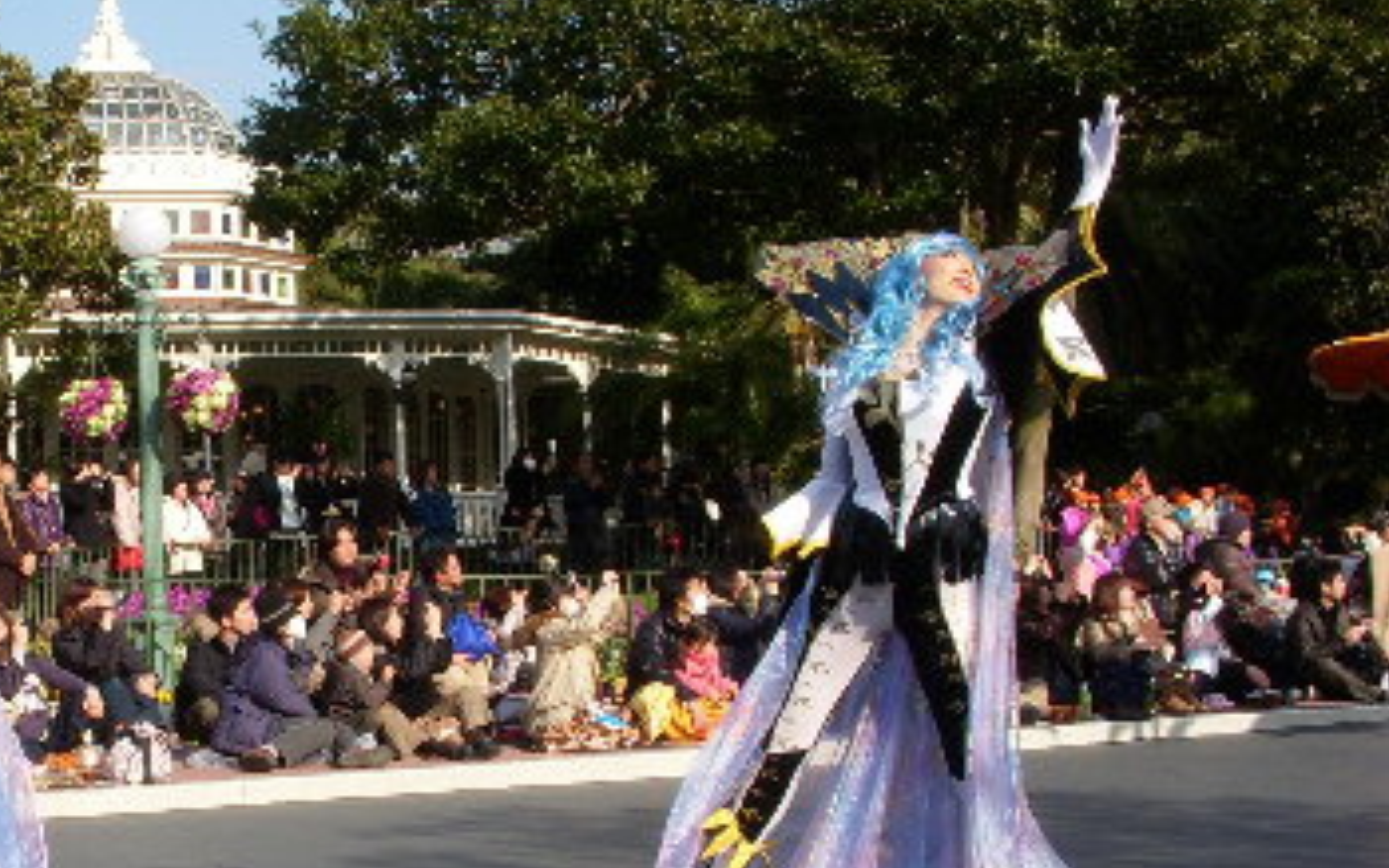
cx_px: 238
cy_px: 622
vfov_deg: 18.8
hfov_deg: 29.0
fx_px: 2613
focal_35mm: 69
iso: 100
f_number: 6.6
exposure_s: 1/250
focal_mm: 6.3
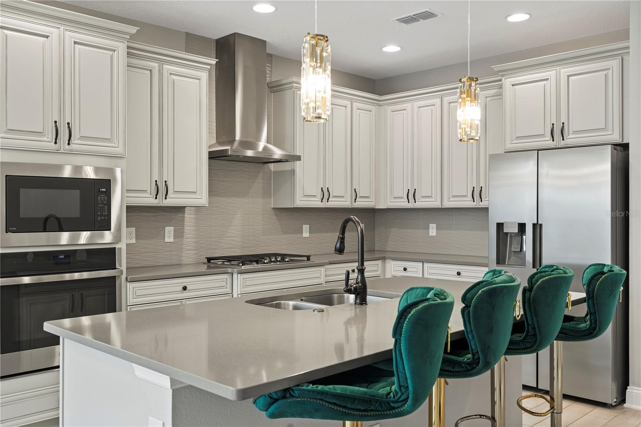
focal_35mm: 32
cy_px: 214
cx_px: 320
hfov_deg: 58.7
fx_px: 570
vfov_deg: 41.1
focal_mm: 32
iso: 100
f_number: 8
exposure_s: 1/1.67
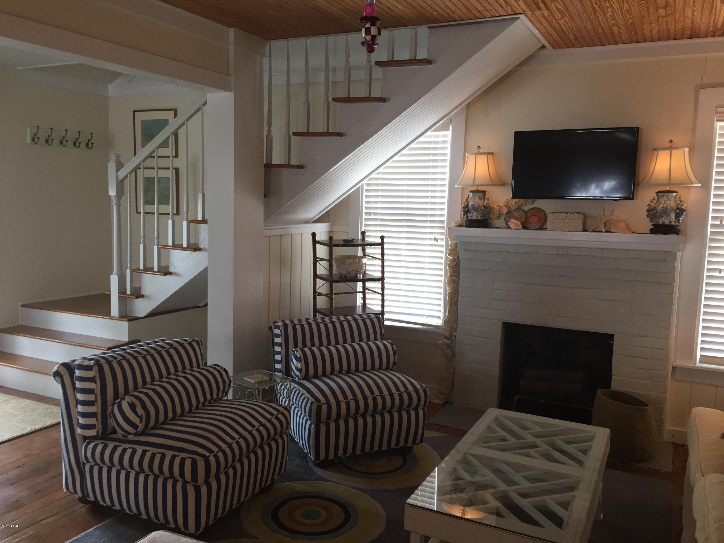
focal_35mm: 29
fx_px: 607
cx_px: 362
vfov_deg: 48.2
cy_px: 272
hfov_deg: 61.7
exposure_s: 1/30
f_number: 2.2
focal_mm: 4.15
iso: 32
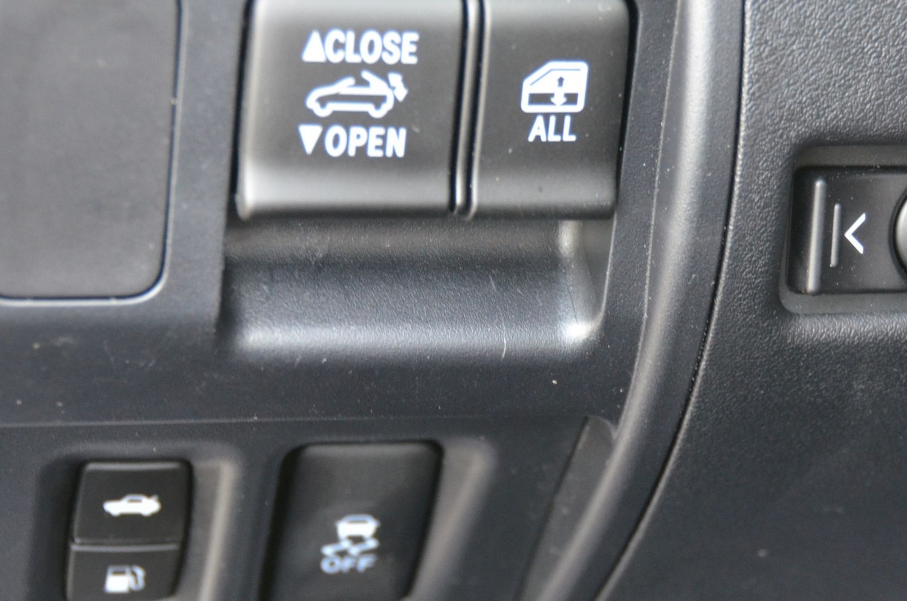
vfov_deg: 10.5
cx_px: 506
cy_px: 265
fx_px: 3269
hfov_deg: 15.8
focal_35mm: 130
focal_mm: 52
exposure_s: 1/80
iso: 1600
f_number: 4.8
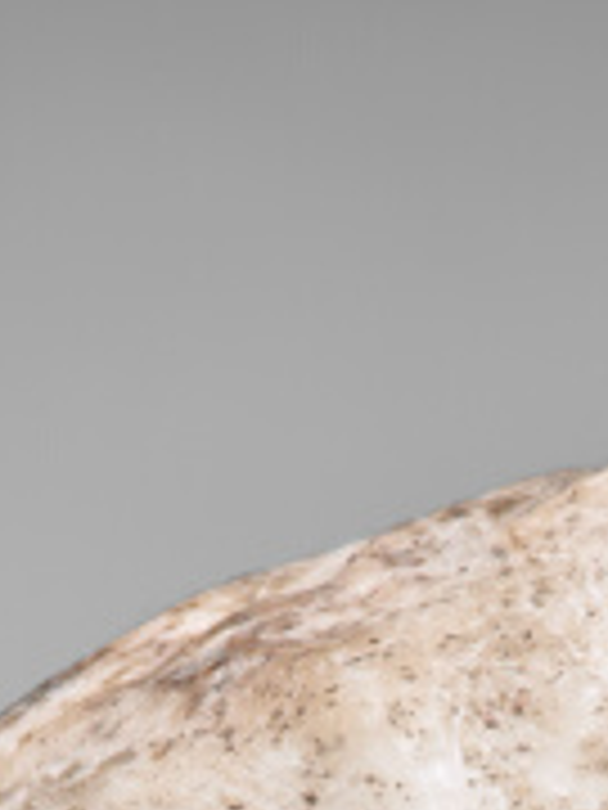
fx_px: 10937
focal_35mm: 467
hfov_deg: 3.2
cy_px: 2887
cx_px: 914
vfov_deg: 4.0
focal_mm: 80
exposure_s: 1/125
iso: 100
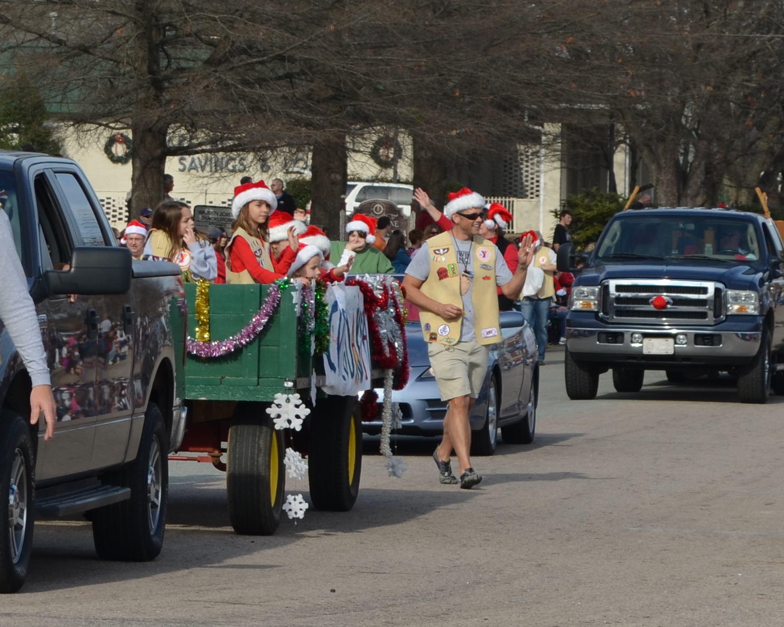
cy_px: 284
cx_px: -181
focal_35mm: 257
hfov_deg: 7.5
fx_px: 5953
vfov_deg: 6.0
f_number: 8
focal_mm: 55
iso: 100
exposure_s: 1/250
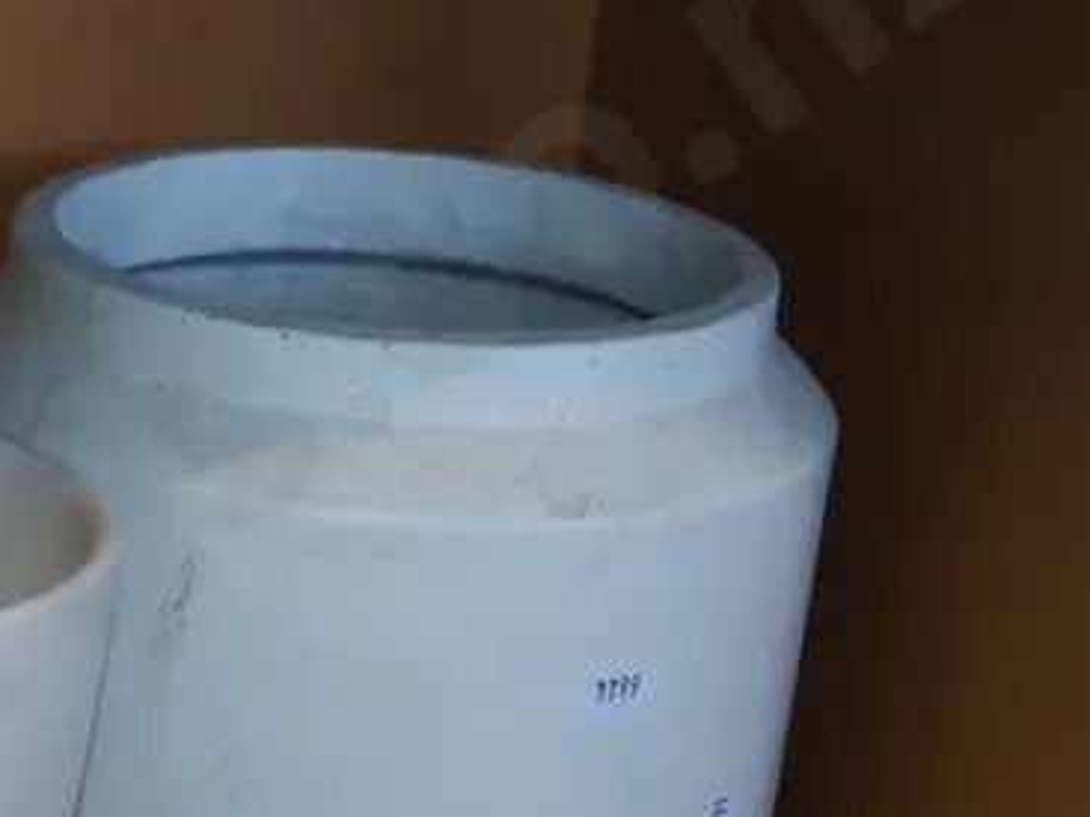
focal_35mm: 106
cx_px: -247
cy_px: 802
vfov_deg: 13.8
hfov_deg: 17.6
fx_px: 3337
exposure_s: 1/160
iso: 1600
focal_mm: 19
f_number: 5.6
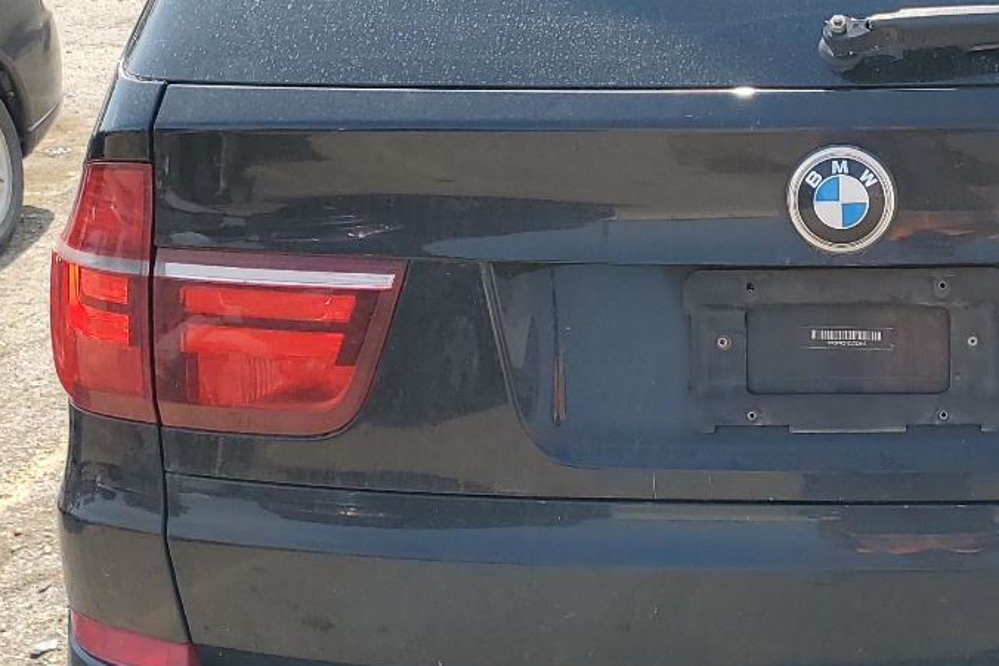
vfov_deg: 21.2
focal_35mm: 64
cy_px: 292
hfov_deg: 30.5
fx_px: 1776
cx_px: 832
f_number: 1.5
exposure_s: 1/1667
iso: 50
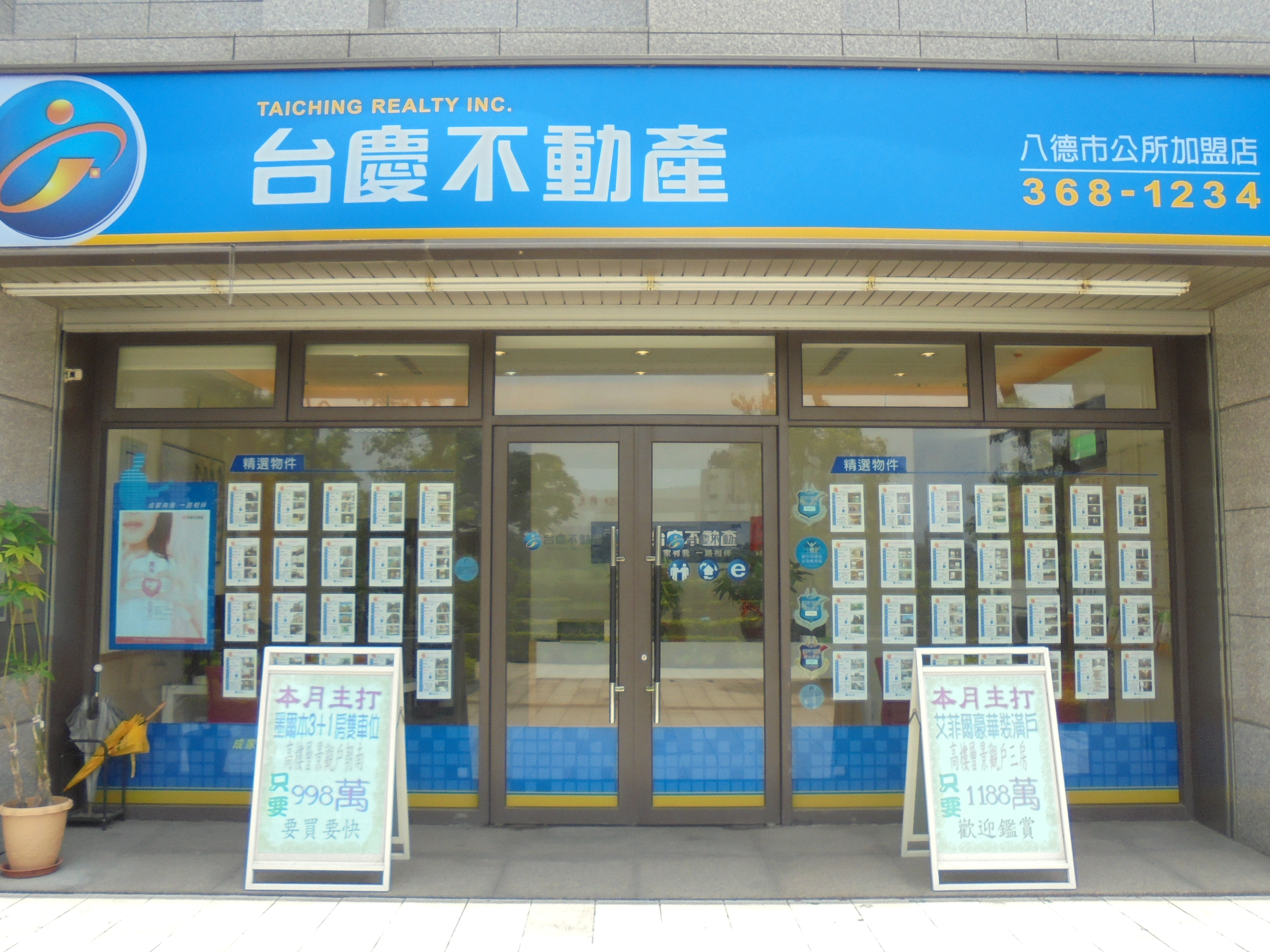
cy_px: 456
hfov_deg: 60.0
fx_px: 1101
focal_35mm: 30
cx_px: 622
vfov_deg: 46.8
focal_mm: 4.6
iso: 100
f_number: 3.5
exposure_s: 1/400
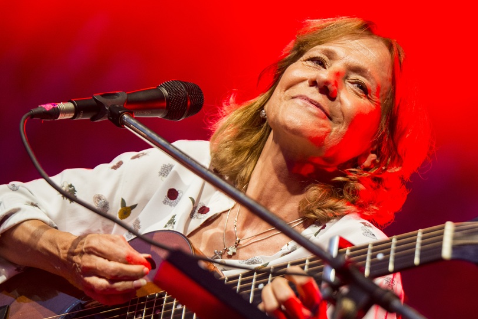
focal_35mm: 245
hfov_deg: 8.4
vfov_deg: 5.6
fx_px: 3253
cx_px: 311
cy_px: 141
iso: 1600
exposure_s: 1/400
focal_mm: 155
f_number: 4
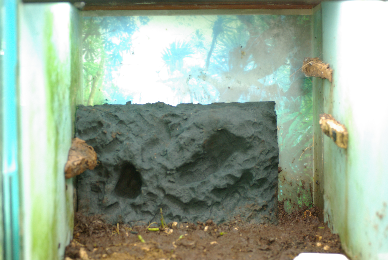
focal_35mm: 60
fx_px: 647
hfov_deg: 33.4
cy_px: 130
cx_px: 194
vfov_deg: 22.7
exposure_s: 1/10
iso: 400
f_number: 2.8
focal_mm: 40
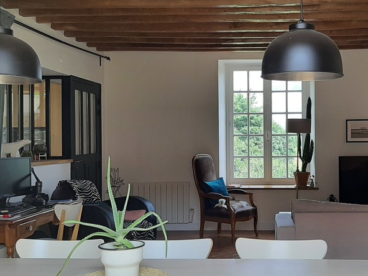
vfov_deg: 32.2
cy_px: 138
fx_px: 478
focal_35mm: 45
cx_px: 257
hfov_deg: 41.3
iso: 40
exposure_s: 1/281
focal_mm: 3.93
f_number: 1.7
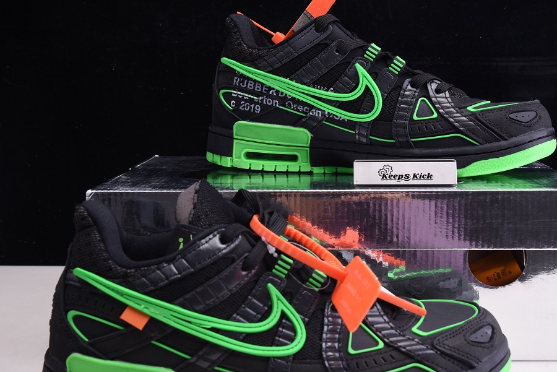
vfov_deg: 21.2
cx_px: 331
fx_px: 991
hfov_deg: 31.3
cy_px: 219
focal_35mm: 64
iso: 100
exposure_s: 1/160
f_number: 11
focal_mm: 48
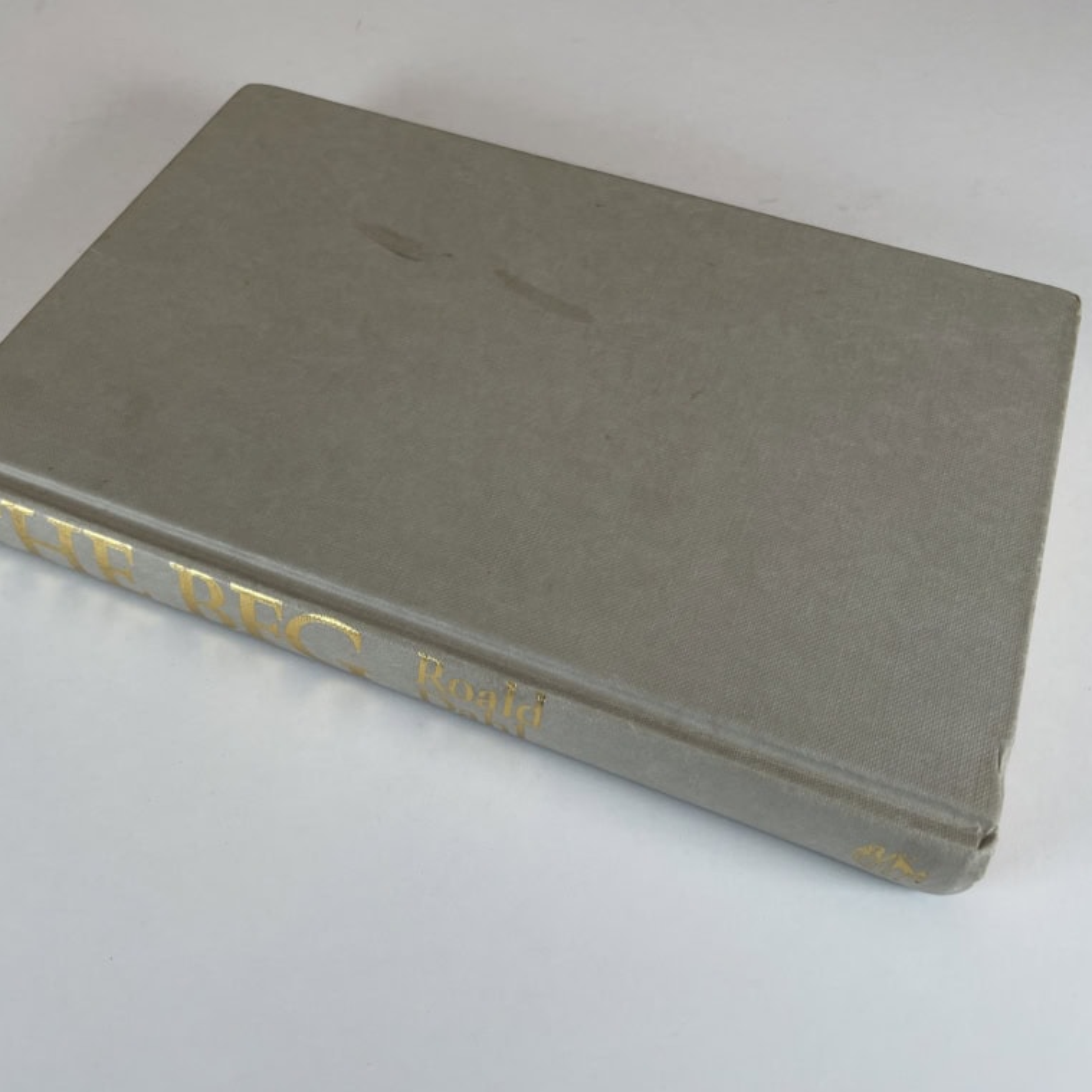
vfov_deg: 52.5
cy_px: 541
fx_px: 1106
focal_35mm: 31
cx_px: 482
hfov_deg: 52.4
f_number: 1.6
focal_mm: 4.2
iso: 32
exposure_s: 1/120
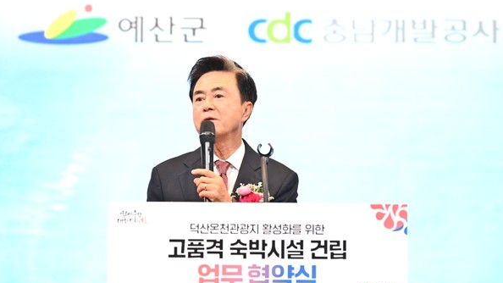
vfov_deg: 9.5
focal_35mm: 127
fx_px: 1694
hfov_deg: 16.9
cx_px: 252
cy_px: 139
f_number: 3.5
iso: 1250
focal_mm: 120
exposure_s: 1/250
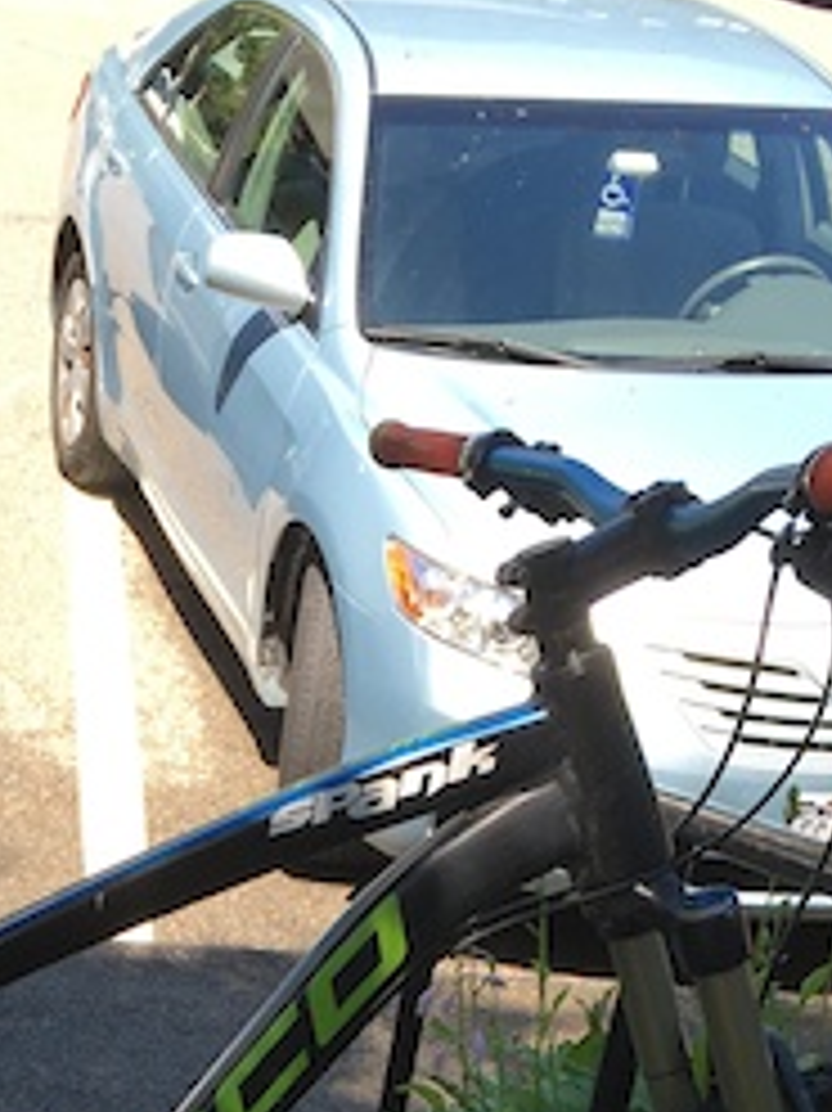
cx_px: -27
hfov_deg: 15.4
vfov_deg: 19.0
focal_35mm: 94
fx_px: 3015
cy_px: 1531
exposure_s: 1/427
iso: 25
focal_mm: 4.15
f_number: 2.2
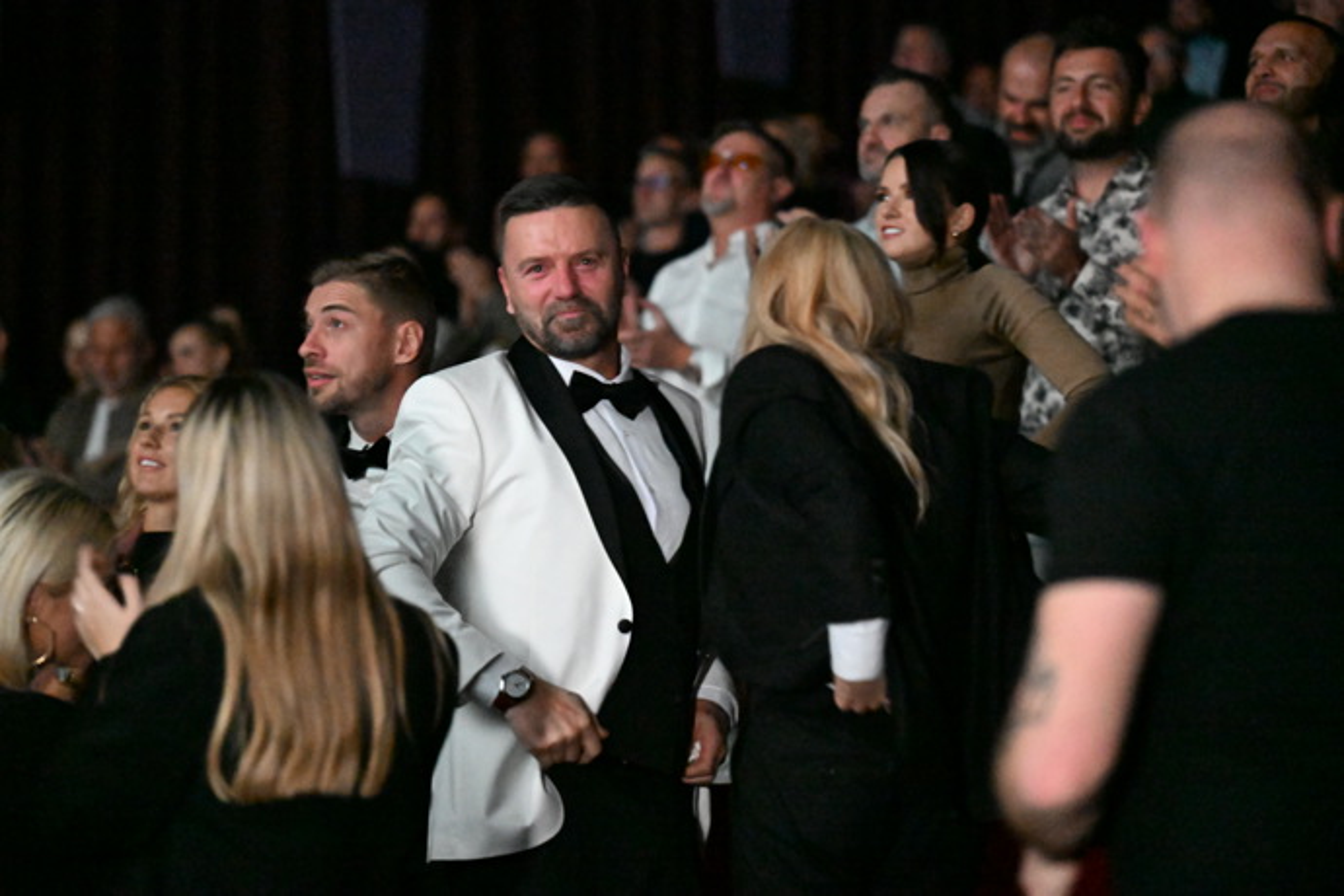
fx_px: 4666
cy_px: 448
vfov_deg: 11.0
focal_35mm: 125
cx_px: 672
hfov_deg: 16.4
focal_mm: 125
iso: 32000
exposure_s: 1/60
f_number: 2.8
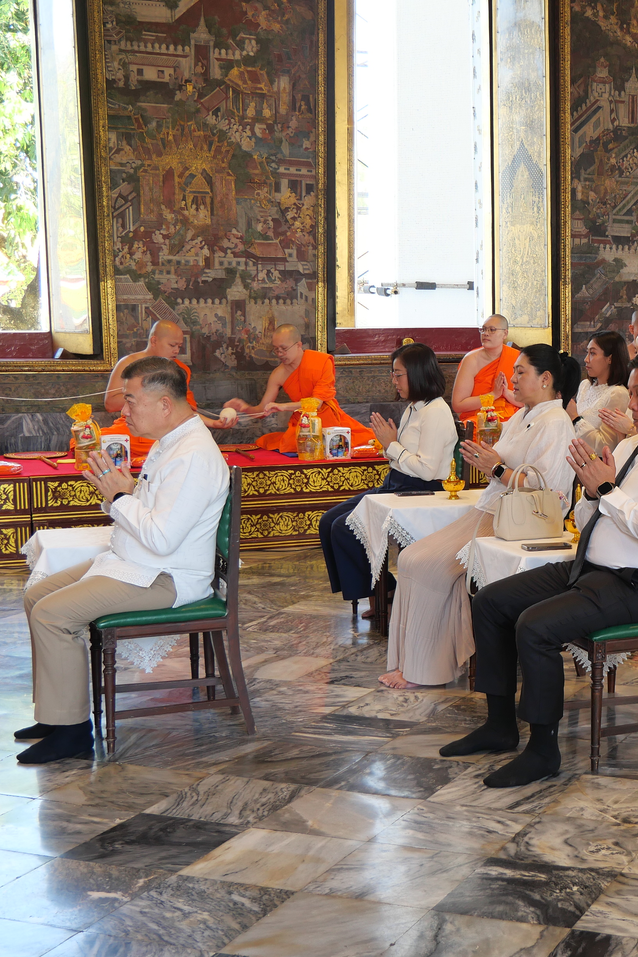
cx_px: 629
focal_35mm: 56
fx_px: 1489
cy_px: 482
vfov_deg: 35.6
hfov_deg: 23.3
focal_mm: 18
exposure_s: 1/20
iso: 200
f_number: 3.9
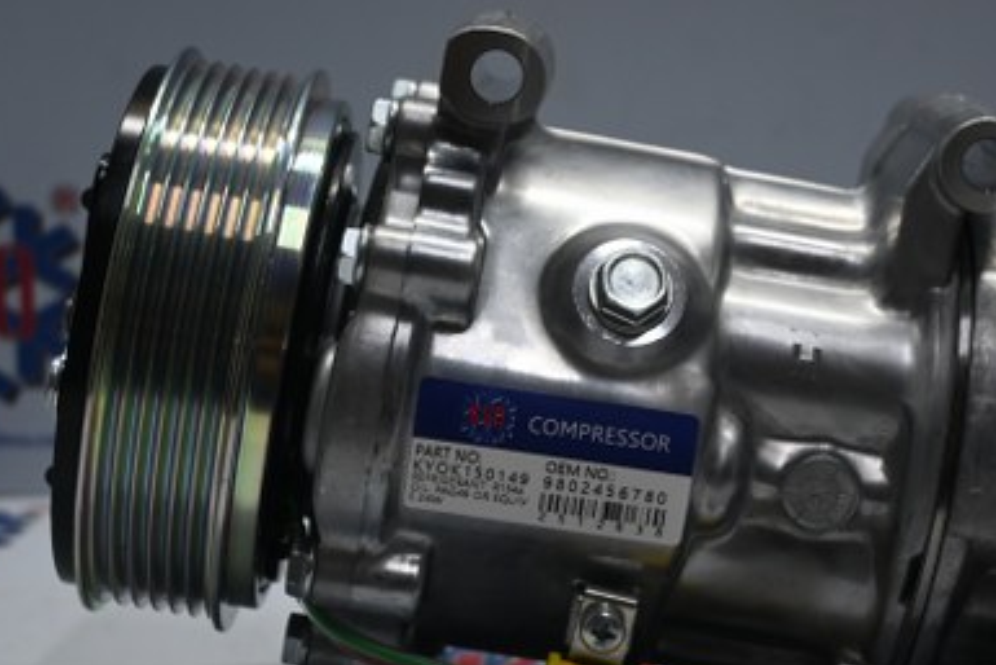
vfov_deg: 16.7
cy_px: 329
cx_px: 660
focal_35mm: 82
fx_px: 2263
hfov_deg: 24.7
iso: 400
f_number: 5.3
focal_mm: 35
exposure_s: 1/60
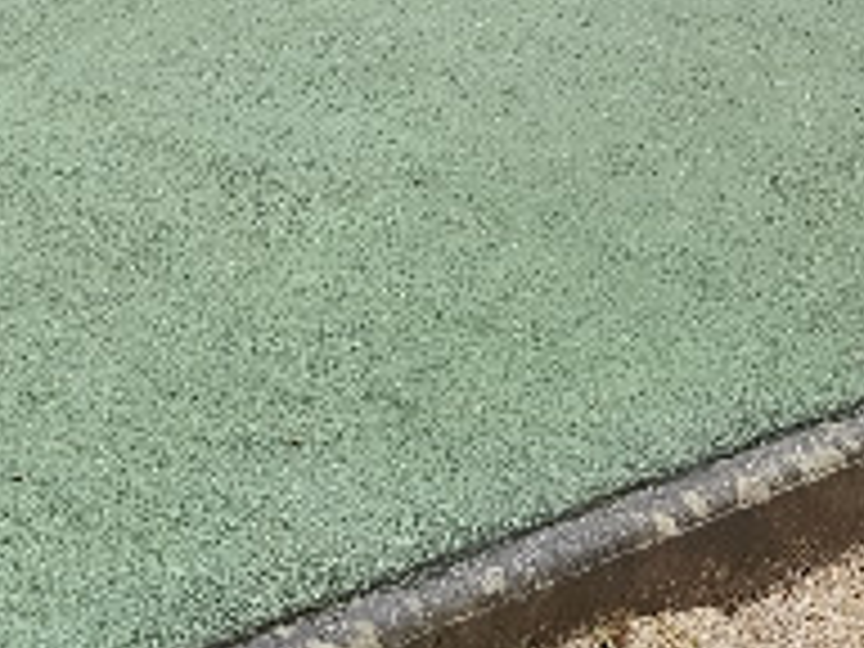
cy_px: -616
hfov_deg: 16.8
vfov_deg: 13.4
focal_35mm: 96
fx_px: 2396
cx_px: -706
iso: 50
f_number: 1.8
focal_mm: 5.4
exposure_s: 1/393
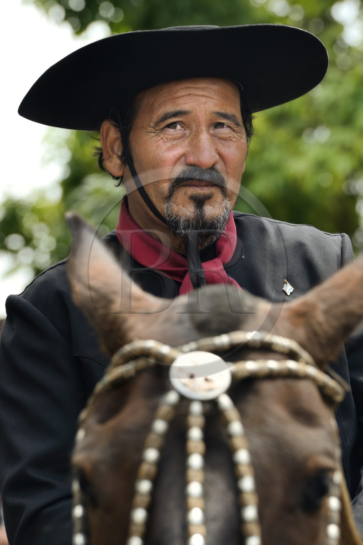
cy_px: 272
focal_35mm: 200
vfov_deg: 10.3
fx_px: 3026
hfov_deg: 6.9
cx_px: 182
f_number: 8
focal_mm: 200
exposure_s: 1/200
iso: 400
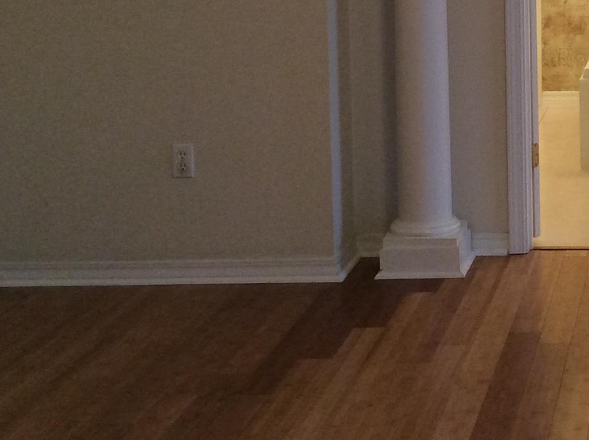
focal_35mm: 87
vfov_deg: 16.6
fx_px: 1478
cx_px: 677
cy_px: 9
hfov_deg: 21.2
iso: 80
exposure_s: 1/24
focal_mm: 3.3
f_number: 2.4
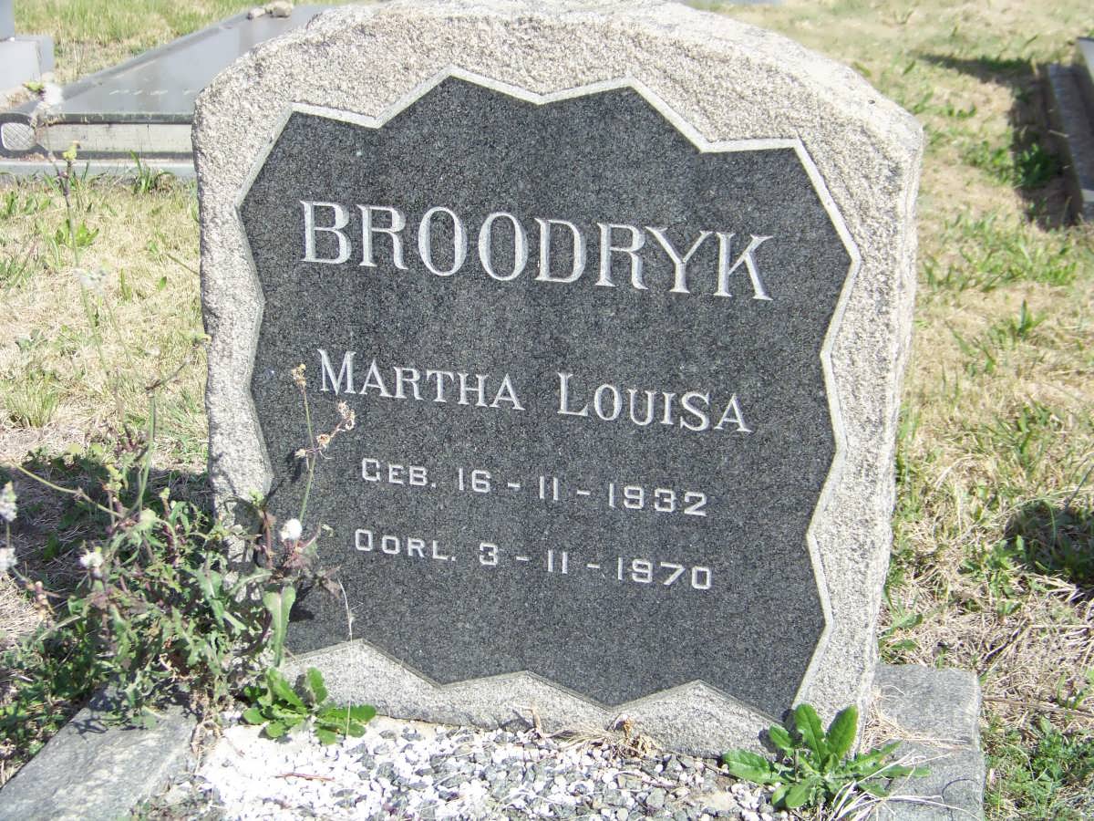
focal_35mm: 62
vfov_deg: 23.7
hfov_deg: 31.2
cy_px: 410
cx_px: 547
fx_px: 1959
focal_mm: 10.5
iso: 64
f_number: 3.2
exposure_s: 1/640
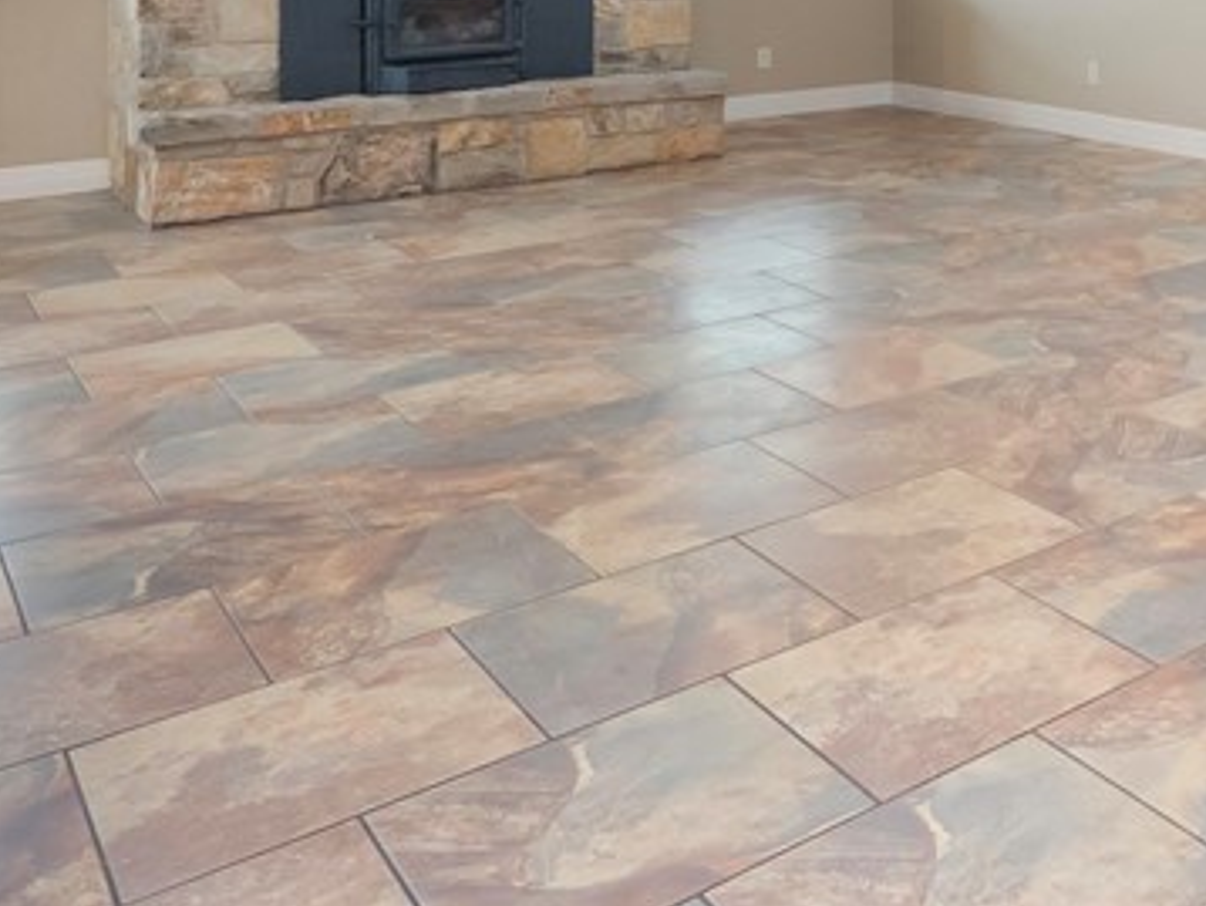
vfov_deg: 31.6
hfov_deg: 37.7
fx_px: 1395
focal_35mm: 40
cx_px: 1374
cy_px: -111
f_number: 4
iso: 500
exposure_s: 1/8
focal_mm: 7
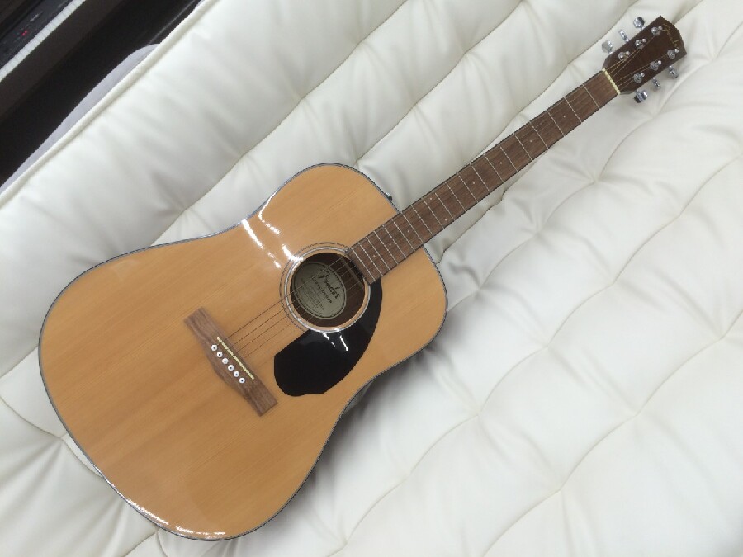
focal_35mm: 29
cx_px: 372
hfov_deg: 61.7
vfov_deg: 48.2
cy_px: 278
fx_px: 622
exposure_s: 1/60
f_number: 2.2
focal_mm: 4.15
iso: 50
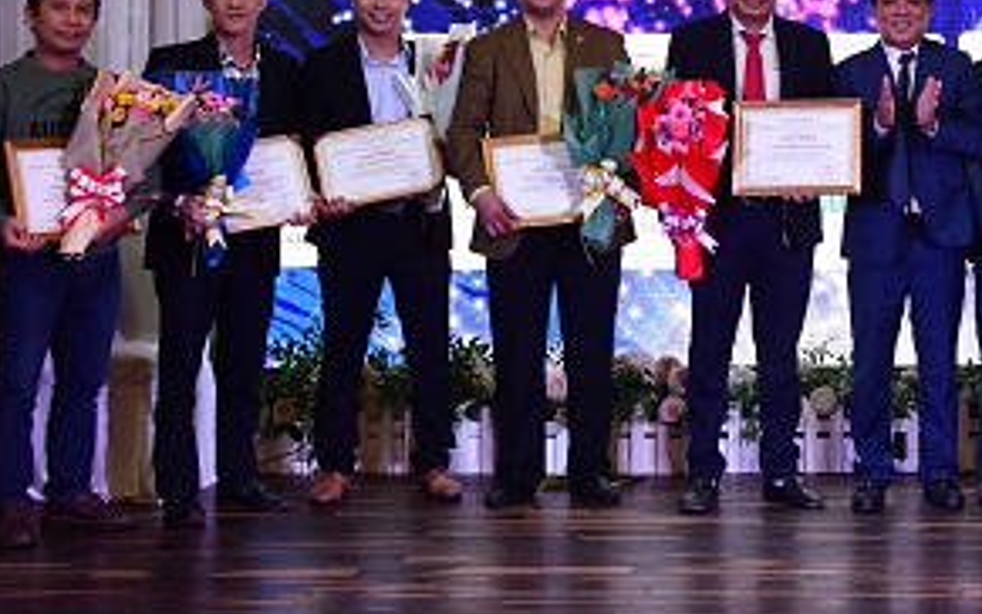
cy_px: 88
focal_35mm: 82
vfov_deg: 15.8
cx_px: 894
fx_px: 2195
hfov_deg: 24.5
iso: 4500
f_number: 9
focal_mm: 26
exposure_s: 1/160
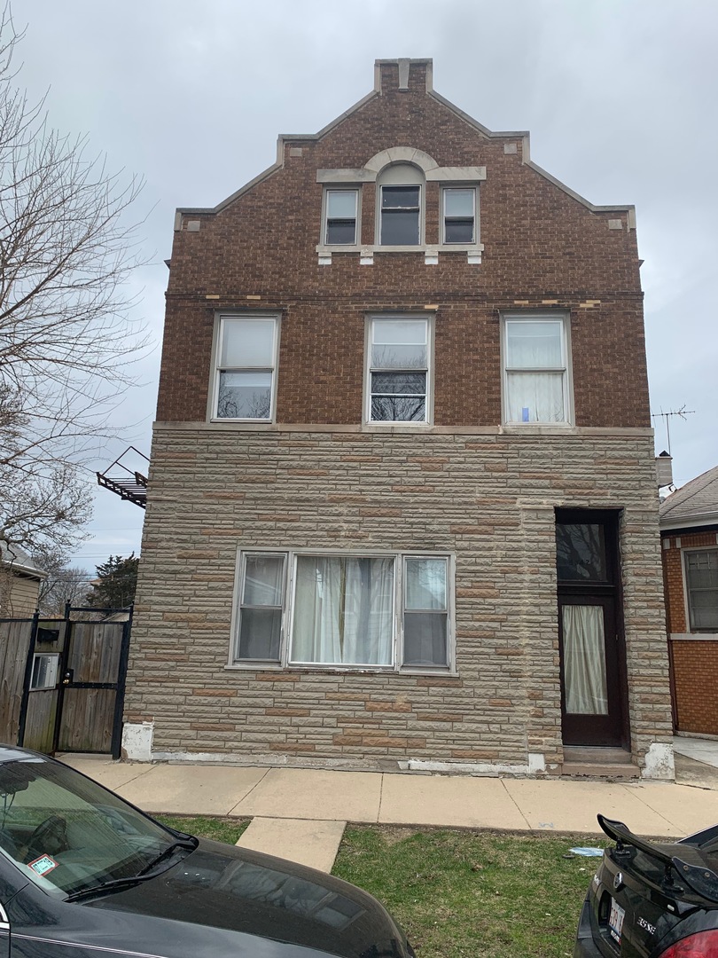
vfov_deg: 67.3
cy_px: 479
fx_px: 719
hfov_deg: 53.1
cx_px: 359
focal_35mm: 26
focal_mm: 4.25
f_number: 1.8
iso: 25
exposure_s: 1/1779
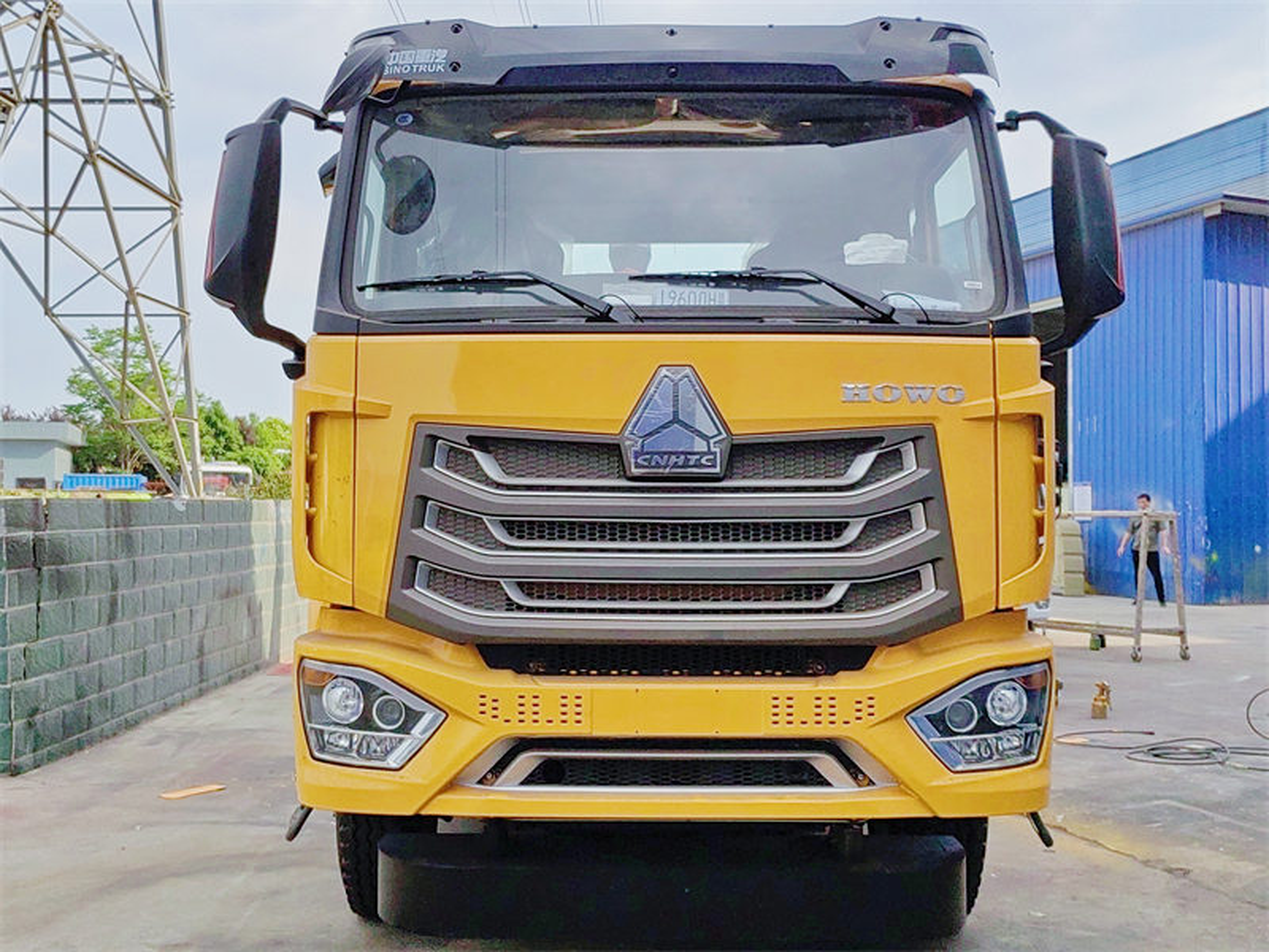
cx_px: 634
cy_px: 476
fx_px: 1283
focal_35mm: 35
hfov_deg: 52.6
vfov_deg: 40.7
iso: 50
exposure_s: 1/2809
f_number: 1.9
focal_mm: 5.52
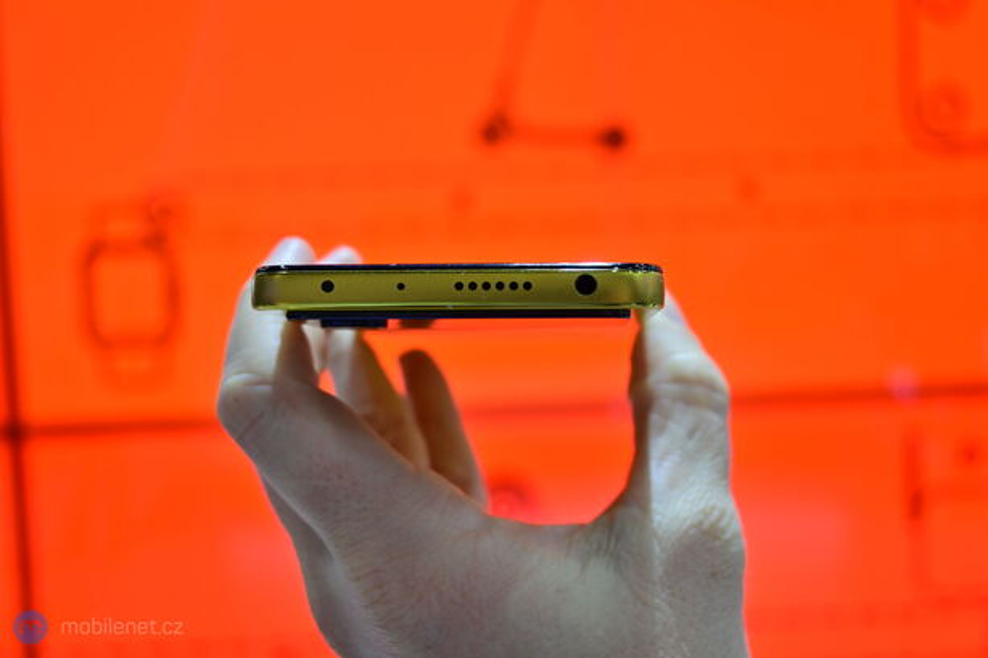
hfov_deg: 46.4
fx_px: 1152
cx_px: 494
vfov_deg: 31.9
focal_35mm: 42
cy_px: 329
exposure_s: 1/100
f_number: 5
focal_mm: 28
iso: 250
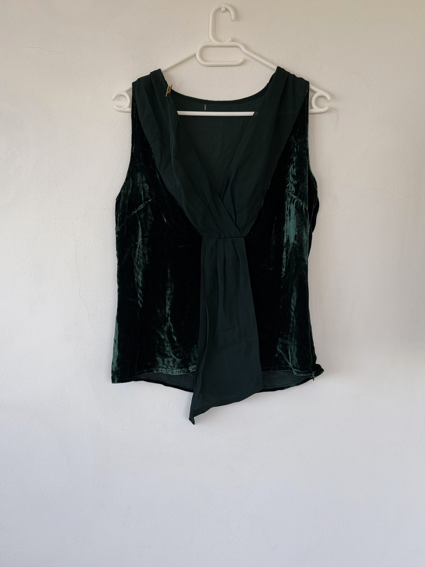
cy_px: 284
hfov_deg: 30.3
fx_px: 786
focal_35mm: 48
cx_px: 212
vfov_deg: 39.7
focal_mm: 6.76
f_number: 1.78
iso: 64
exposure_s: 1/337
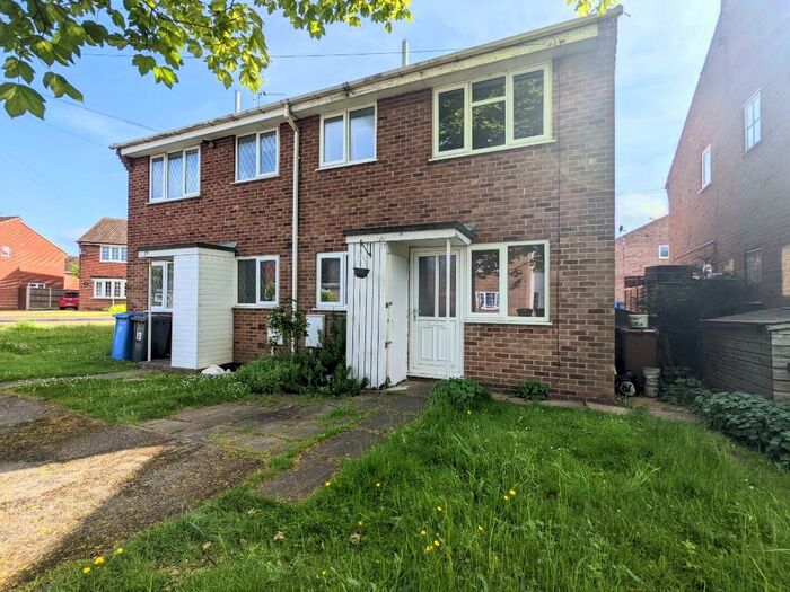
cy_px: 296
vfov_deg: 78.1
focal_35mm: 16
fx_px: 365
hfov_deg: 94.5
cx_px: 395
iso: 38
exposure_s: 1/1721
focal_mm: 2.22
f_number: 2.2
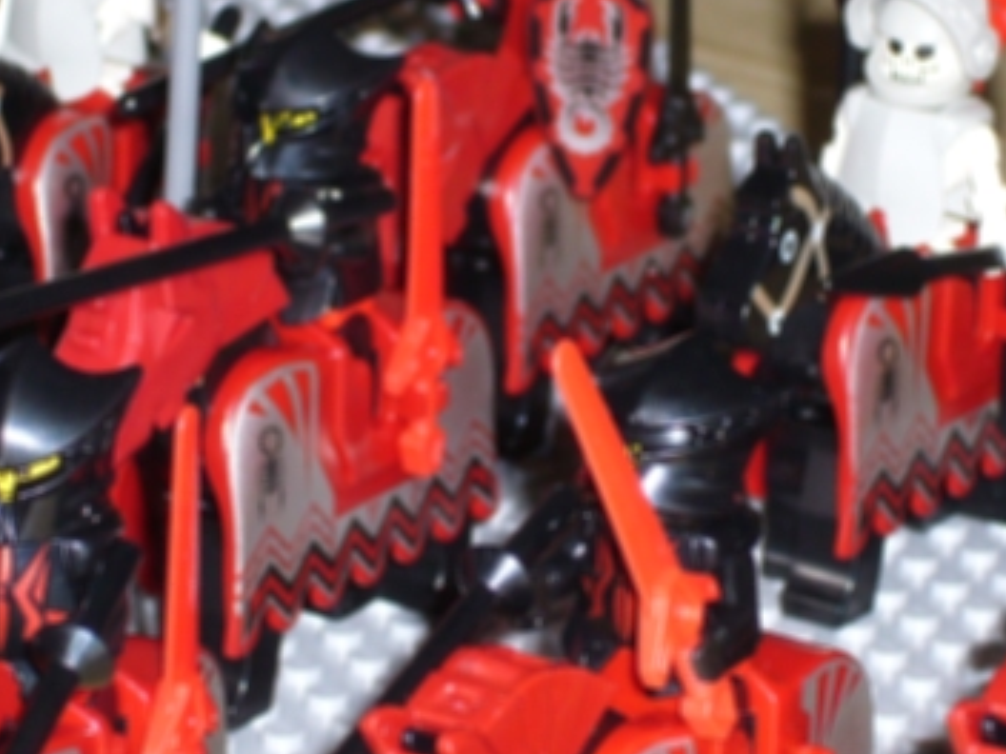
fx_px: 5551
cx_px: 452
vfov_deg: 7.8
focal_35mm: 191
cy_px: 171
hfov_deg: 10.4
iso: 125
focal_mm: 17.4
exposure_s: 1/60
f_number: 5
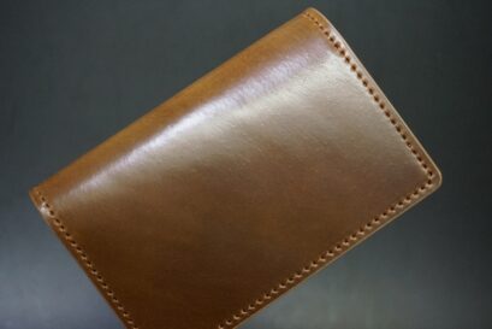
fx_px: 820
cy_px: 164
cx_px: 246
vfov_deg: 22.6
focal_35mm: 60
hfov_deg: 33.4
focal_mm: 40
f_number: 5.6
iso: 3200
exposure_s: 1/125
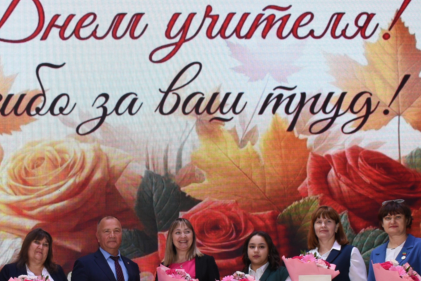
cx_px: 125
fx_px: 1042
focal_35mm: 89
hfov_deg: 22.7
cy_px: 289
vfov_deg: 15.0
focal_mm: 27
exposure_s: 1/125
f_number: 5.6
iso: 400
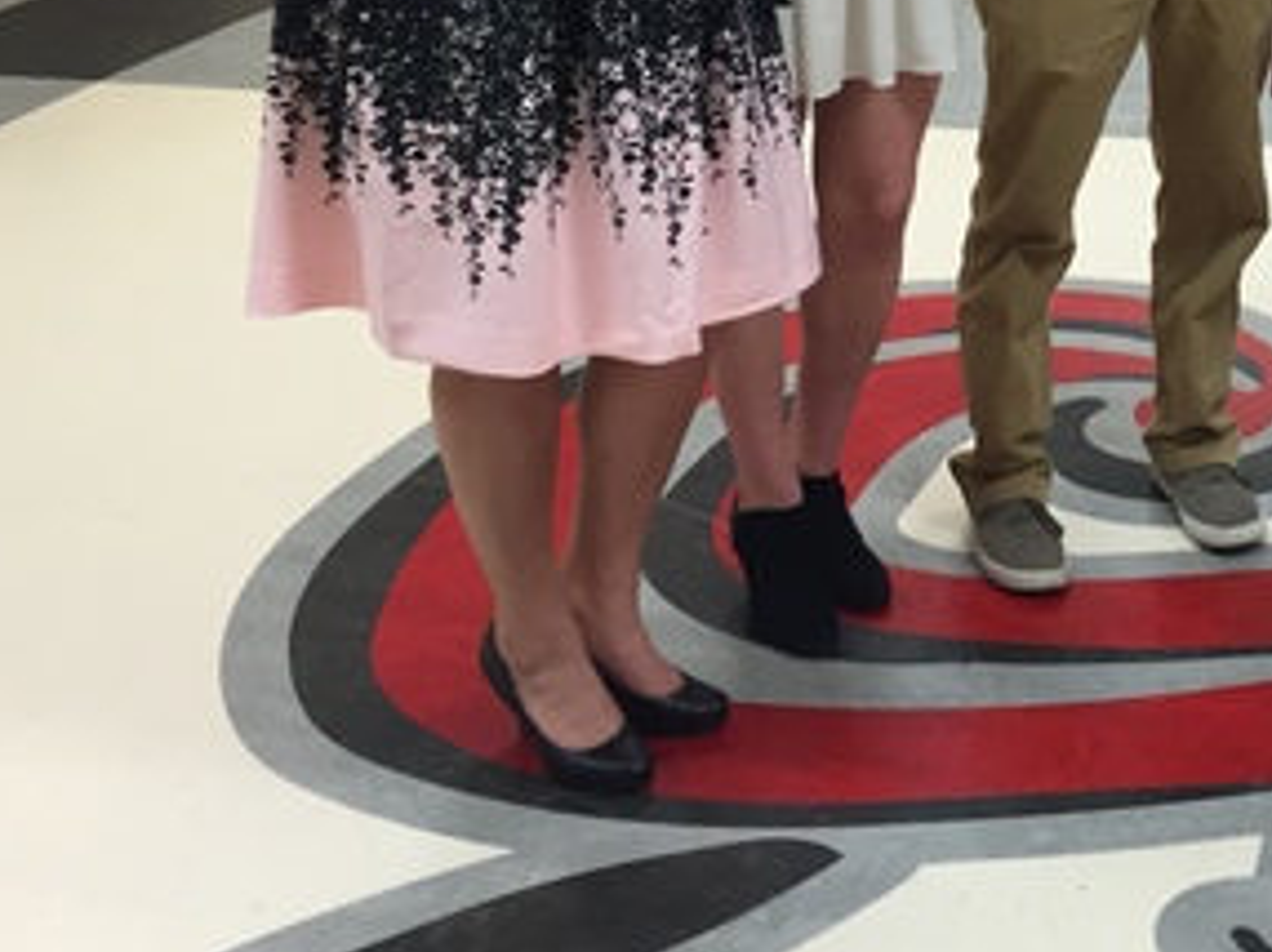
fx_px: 2386
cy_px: -36
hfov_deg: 28.2
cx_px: 1236
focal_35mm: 65
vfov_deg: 21.6
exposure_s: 1/30
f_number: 2.2
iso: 80
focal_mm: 4.15
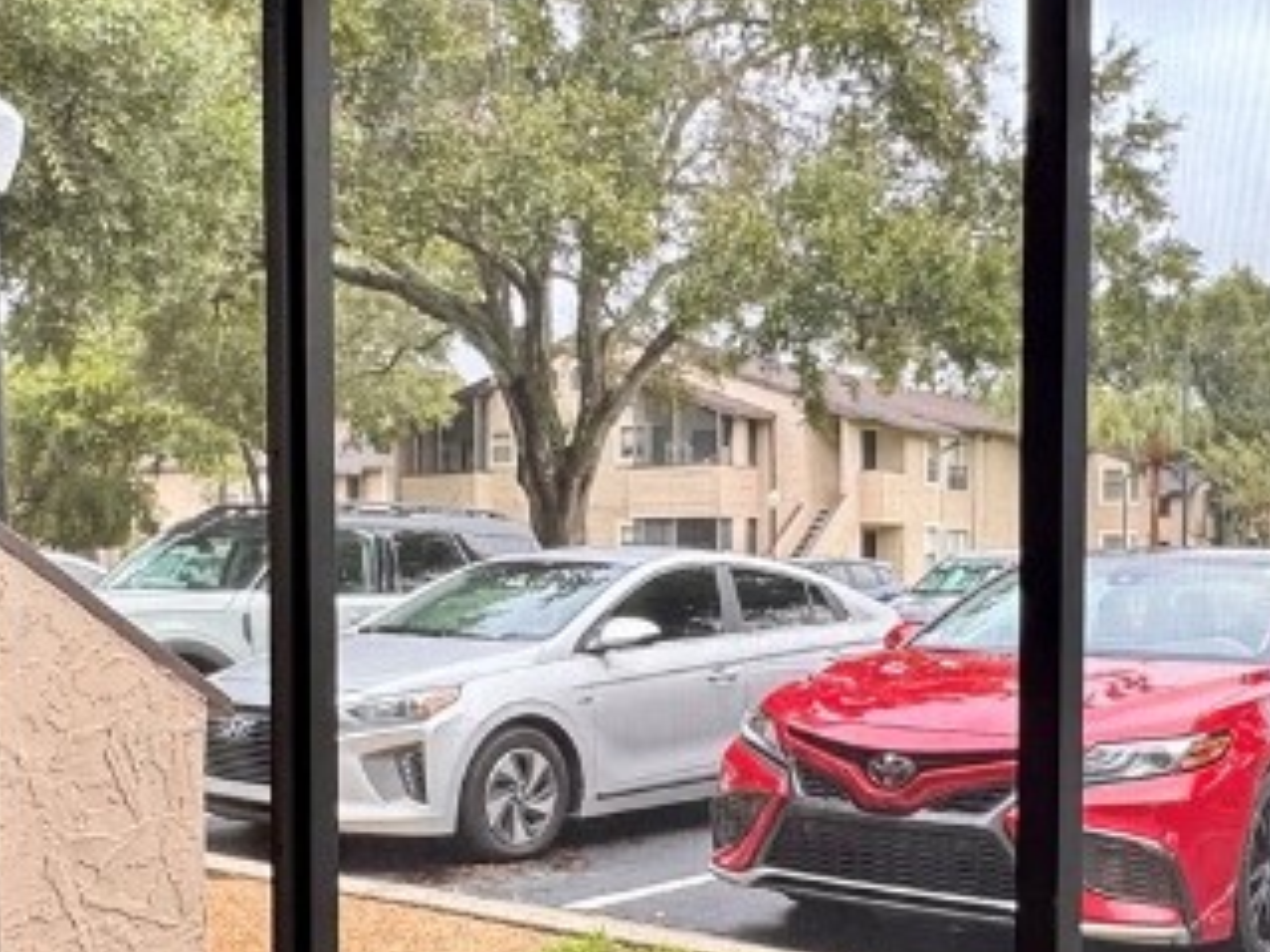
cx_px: 733
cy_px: 621
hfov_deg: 42.0
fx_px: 1650
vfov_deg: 31.9
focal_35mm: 45
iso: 100
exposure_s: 1/99
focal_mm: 2.22
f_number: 2.2
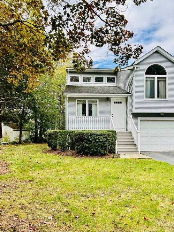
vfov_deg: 59.8
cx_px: 94
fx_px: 201
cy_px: 128
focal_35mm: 30
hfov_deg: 46.7
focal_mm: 5.7
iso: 50
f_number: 1.5
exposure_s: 1/808
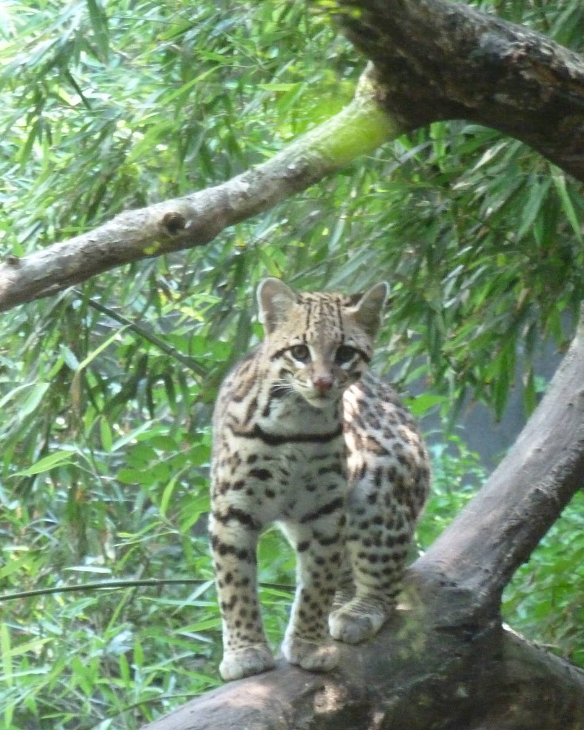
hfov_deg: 3.0
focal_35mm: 521
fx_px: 11255
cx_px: 300
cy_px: 366
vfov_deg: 3.7
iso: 800
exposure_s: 1/30
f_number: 4.9
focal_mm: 49.2
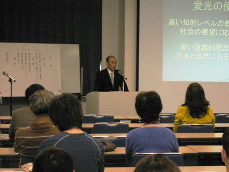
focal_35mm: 105
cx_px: 114
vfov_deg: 14.1
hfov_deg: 18.7
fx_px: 695
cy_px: 86
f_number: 5
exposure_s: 1/60
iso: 400
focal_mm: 17.4
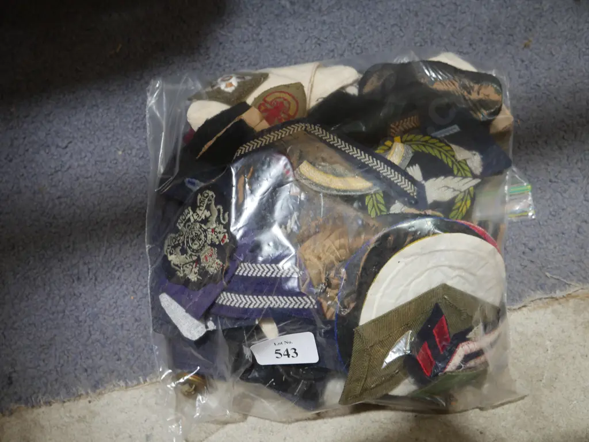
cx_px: 294
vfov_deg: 36.0
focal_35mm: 40
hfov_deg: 46.8
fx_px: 681
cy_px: 221
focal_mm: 20
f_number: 4.4
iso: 400
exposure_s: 1/60
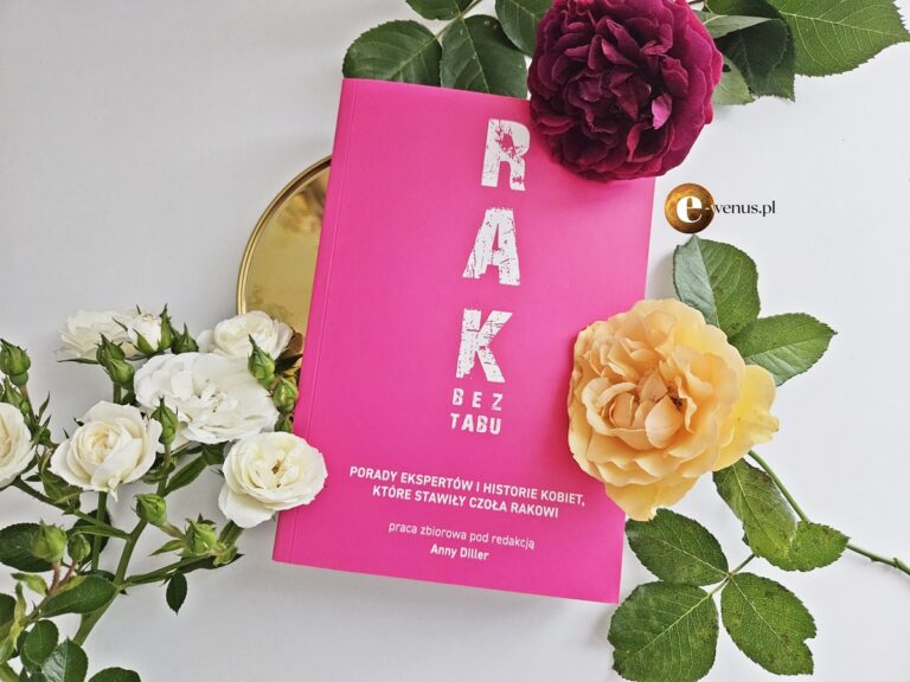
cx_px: 455
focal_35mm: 23
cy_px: 341
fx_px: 605
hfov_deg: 73.9
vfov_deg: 58.9
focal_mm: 5.4
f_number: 1.8
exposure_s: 1/100
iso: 1000
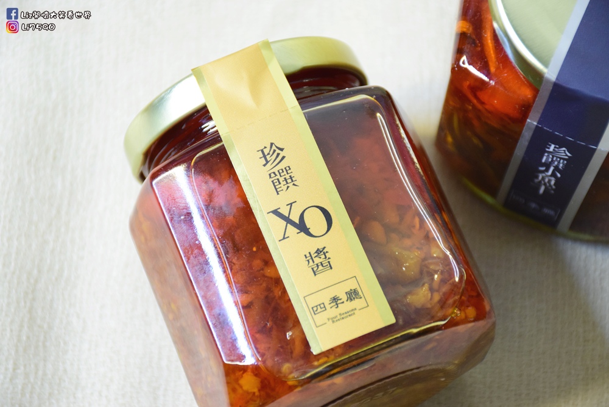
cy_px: 204
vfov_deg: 10.2
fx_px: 2284
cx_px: 304
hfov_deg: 15.2
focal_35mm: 135
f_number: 5.3
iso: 1600
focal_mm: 90
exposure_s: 1/80
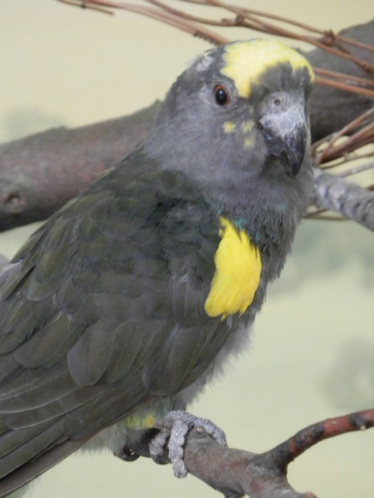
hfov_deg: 3.7
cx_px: 187
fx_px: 5777
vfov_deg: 4.9
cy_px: 249
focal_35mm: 401
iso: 800
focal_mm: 71.6
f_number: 6.9
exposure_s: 1/20
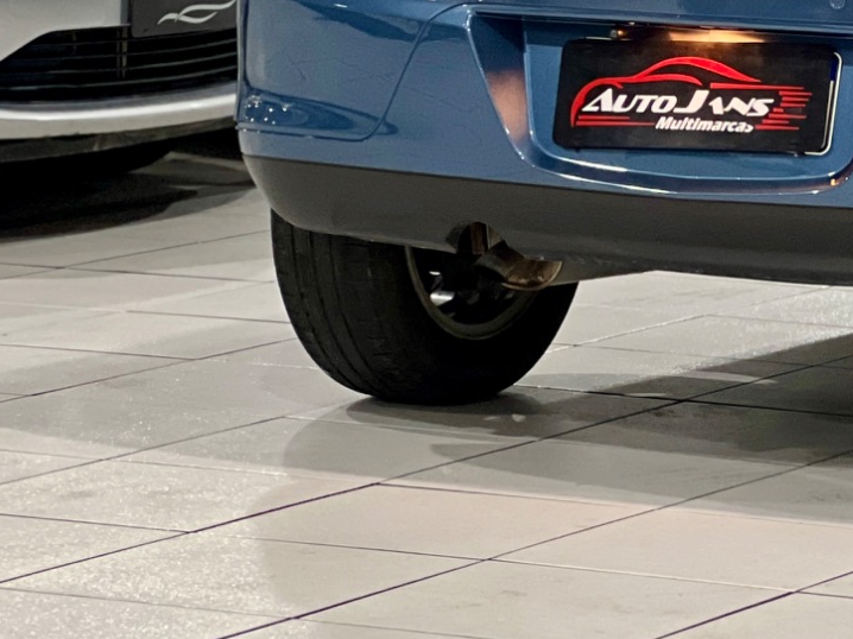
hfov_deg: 9.4
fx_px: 5075
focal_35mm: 206
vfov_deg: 7.2
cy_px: -42
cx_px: 1108
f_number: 2.8
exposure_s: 1/30
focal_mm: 9
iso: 320
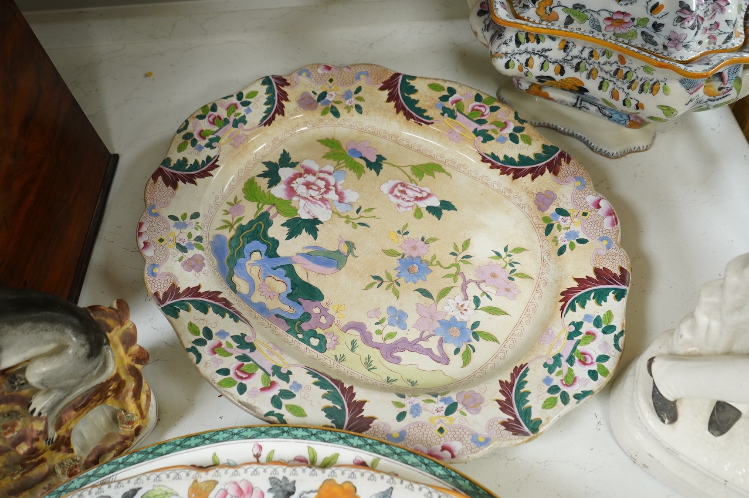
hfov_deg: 65.5
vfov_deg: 46.3
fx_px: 582
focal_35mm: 28
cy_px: 249
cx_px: 374
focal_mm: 28
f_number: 5.6
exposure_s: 1/80
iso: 2500
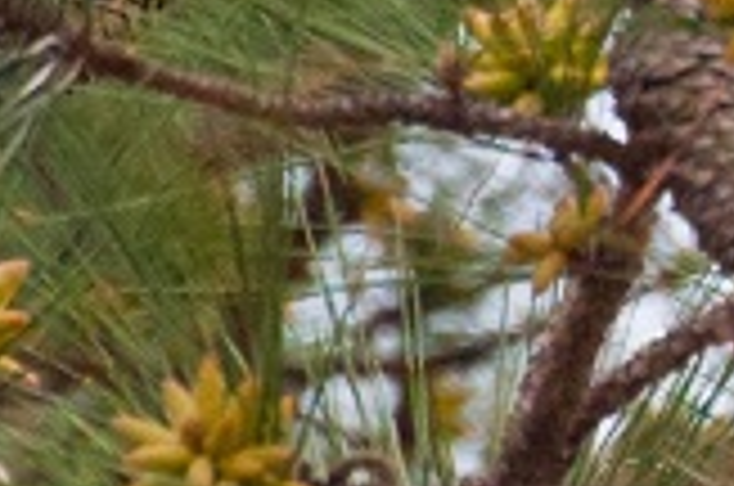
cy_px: 153
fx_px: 56061
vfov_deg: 0.5
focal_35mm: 2755
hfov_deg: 0.7
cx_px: 1238
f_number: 13
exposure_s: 1/800
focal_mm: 300
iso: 2500
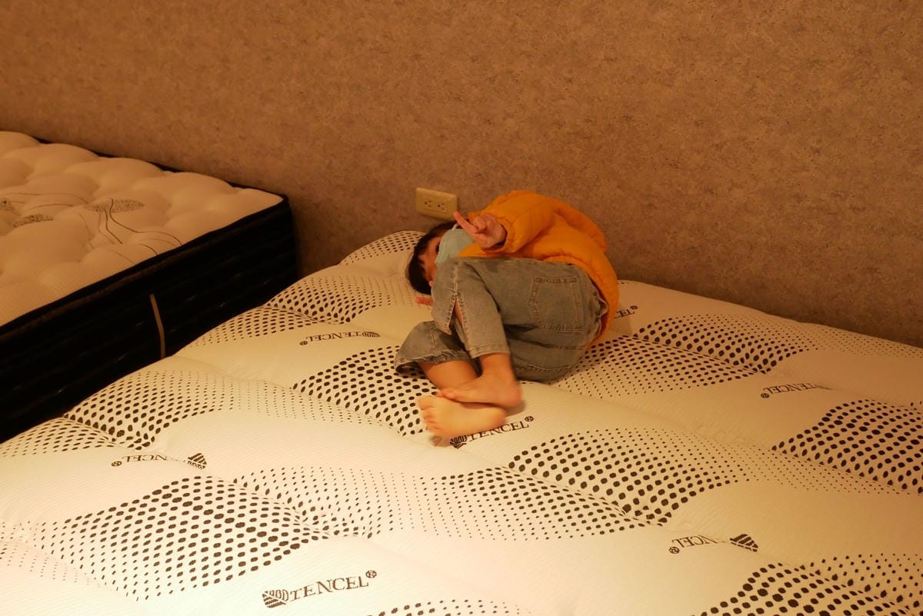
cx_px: 462
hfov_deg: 51.9
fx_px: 949
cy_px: 308
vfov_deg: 36.0
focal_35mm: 37
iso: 1250
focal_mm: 18
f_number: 4.2
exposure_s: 1/60
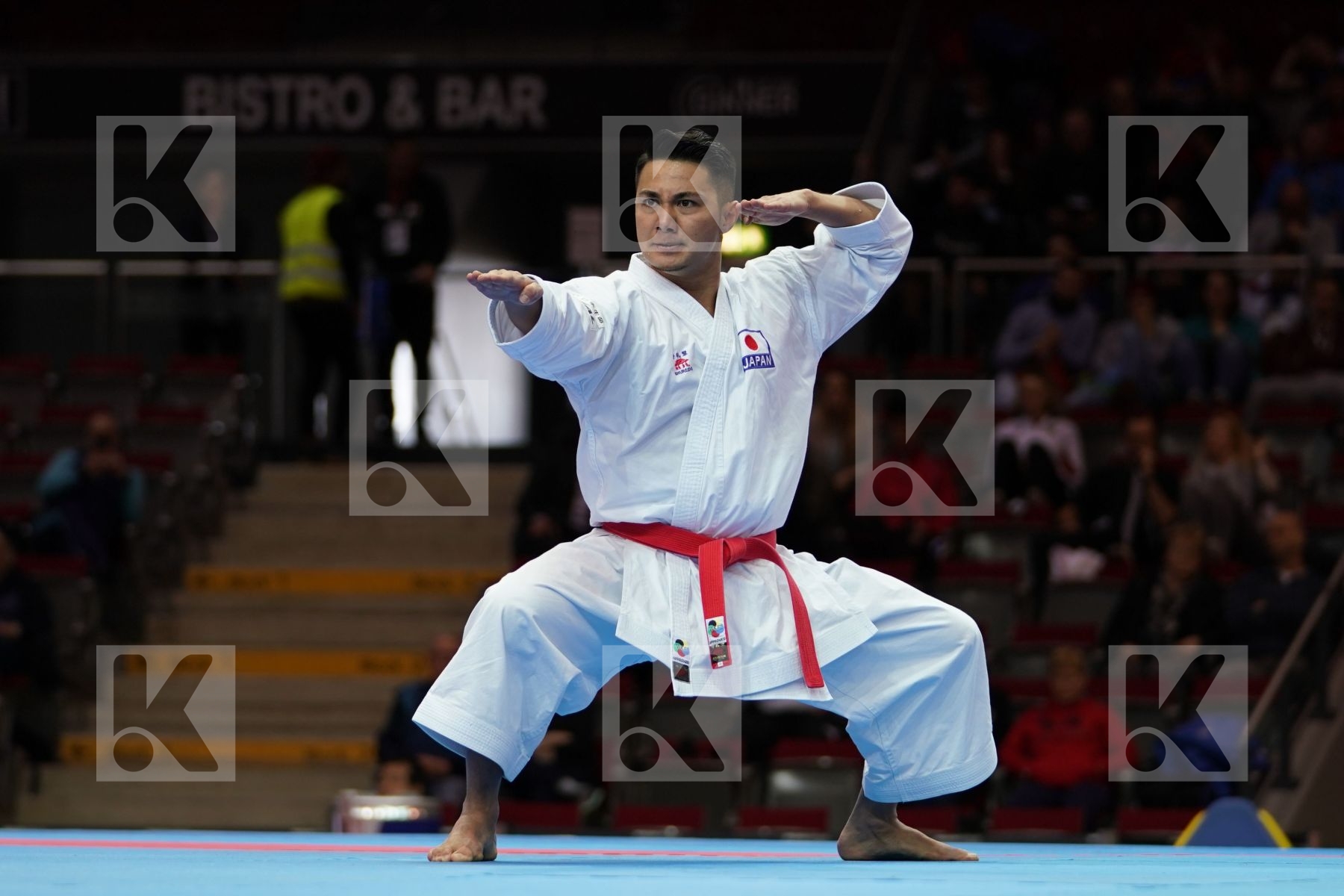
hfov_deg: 12.0
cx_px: 672
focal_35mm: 171
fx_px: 6384
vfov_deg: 8.0
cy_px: 448
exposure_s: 1/160
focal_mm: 114
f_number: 2.8
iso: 500
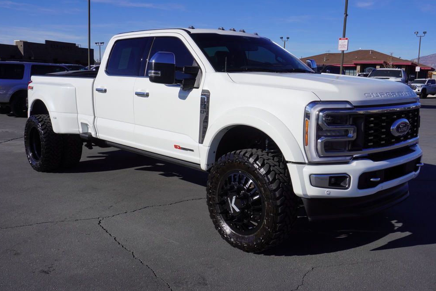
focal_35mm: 34
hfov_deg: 55.8
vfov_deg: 38.9
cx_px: 220
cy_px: 142
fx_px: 412
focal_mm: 22
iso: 100
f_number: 10
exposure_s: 1/320
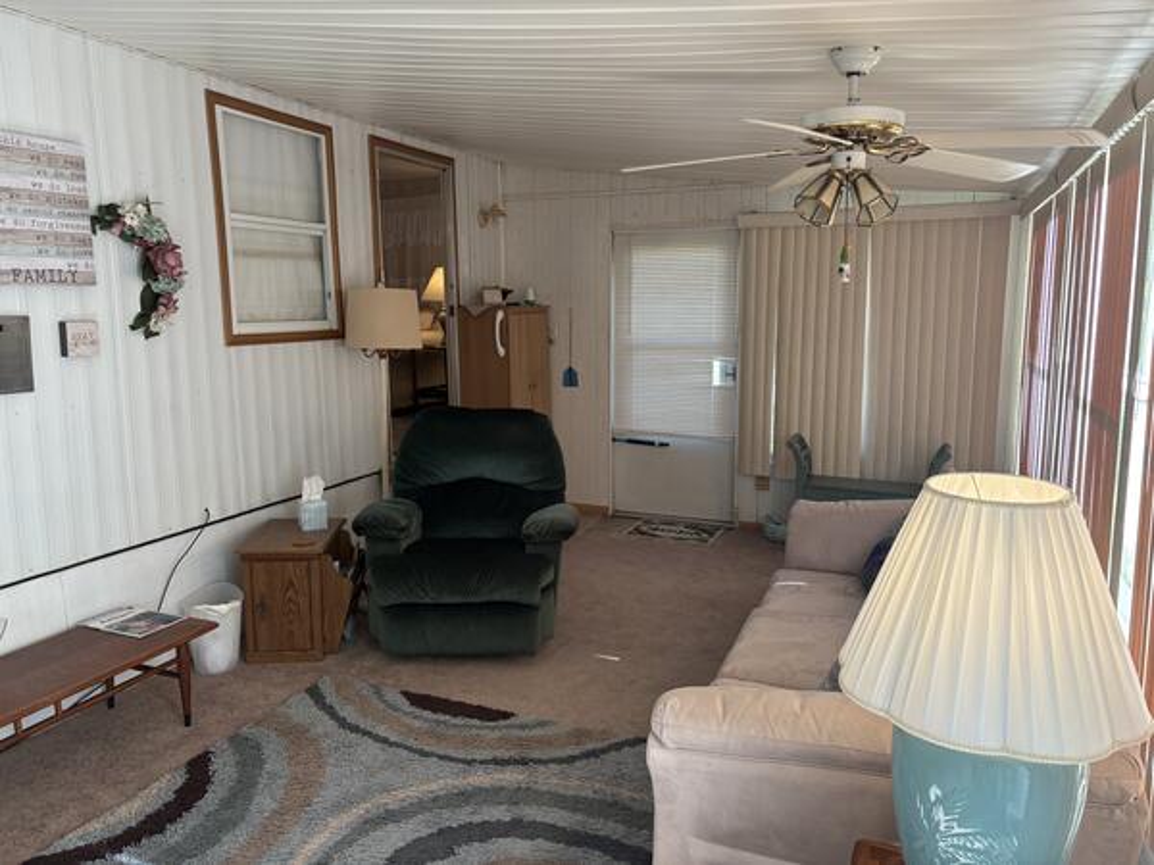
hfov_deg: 67.3
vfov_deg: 53.1
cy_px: 432
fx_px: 867
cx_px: 577
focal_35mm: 26
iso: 100
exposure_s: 1/151
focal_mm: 5.96
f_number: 1.6
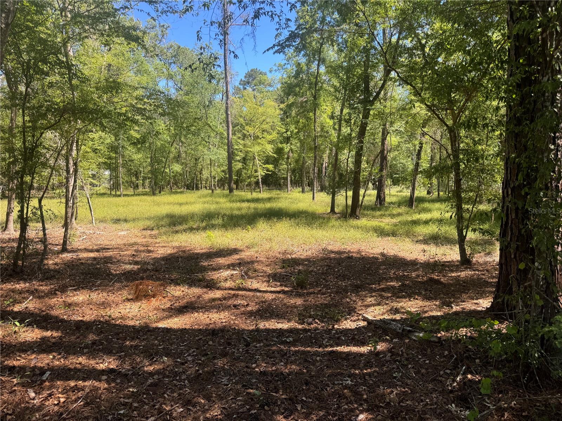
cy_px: 210
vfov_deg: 56.8
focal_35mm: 24
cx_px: 281
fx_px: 390
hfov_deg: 71.6
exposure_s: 1/900
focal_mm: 6.76
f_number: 1.78
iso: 80
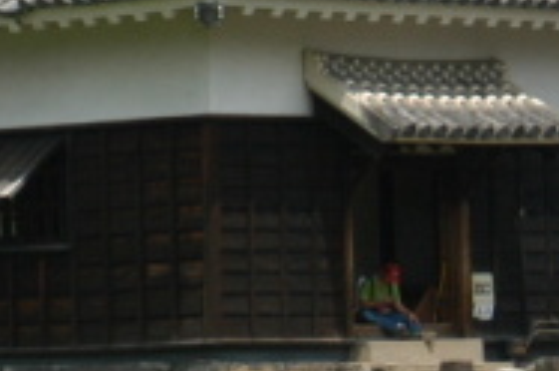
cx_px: 60
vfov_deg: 3.5
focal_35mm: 394
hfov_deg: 5.2
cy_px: -283
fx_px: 6107
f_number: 6.3
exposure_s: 1/640
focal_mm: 48
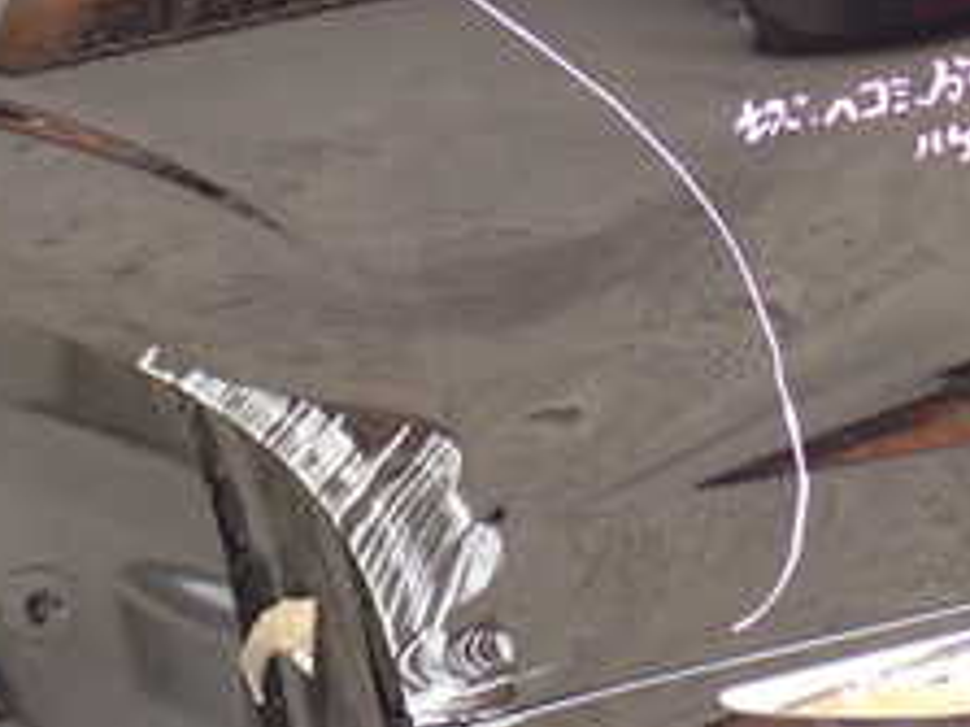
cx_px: 687
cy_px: 70
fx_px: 2717
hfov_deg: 20.1
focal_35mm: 97
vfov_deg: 15.1
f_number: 2.5
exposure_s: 1/80
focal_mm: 6.37
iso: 200
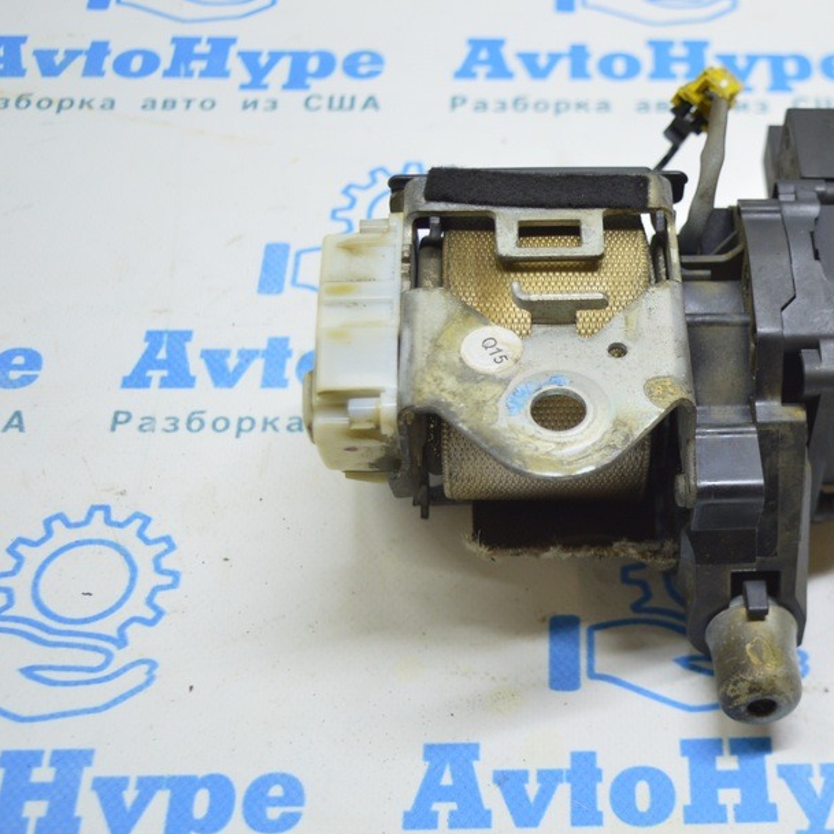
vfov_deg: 28.6
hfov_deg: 28.1
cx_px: 653
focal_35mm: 60
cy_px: 443
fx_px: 1635
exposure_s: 1/40
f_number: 4.2
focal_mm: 28
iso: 400
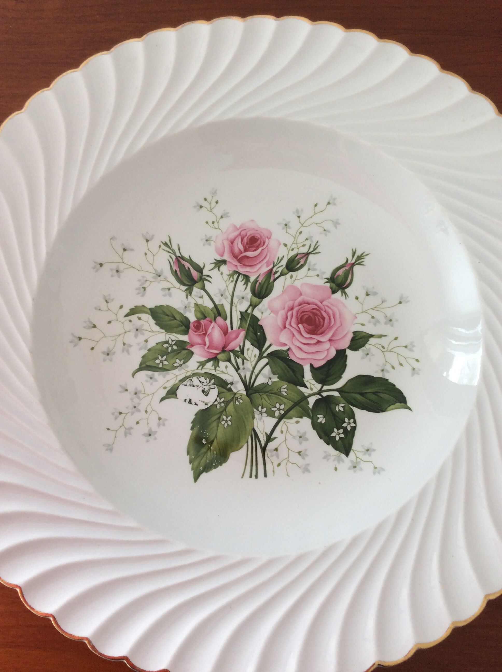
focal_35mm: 32
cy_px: 336
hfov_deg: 44.1
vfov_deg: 56.9
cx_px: 251
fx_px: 620
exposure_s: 1/25
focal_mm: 3.3
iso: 40
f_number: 2.4
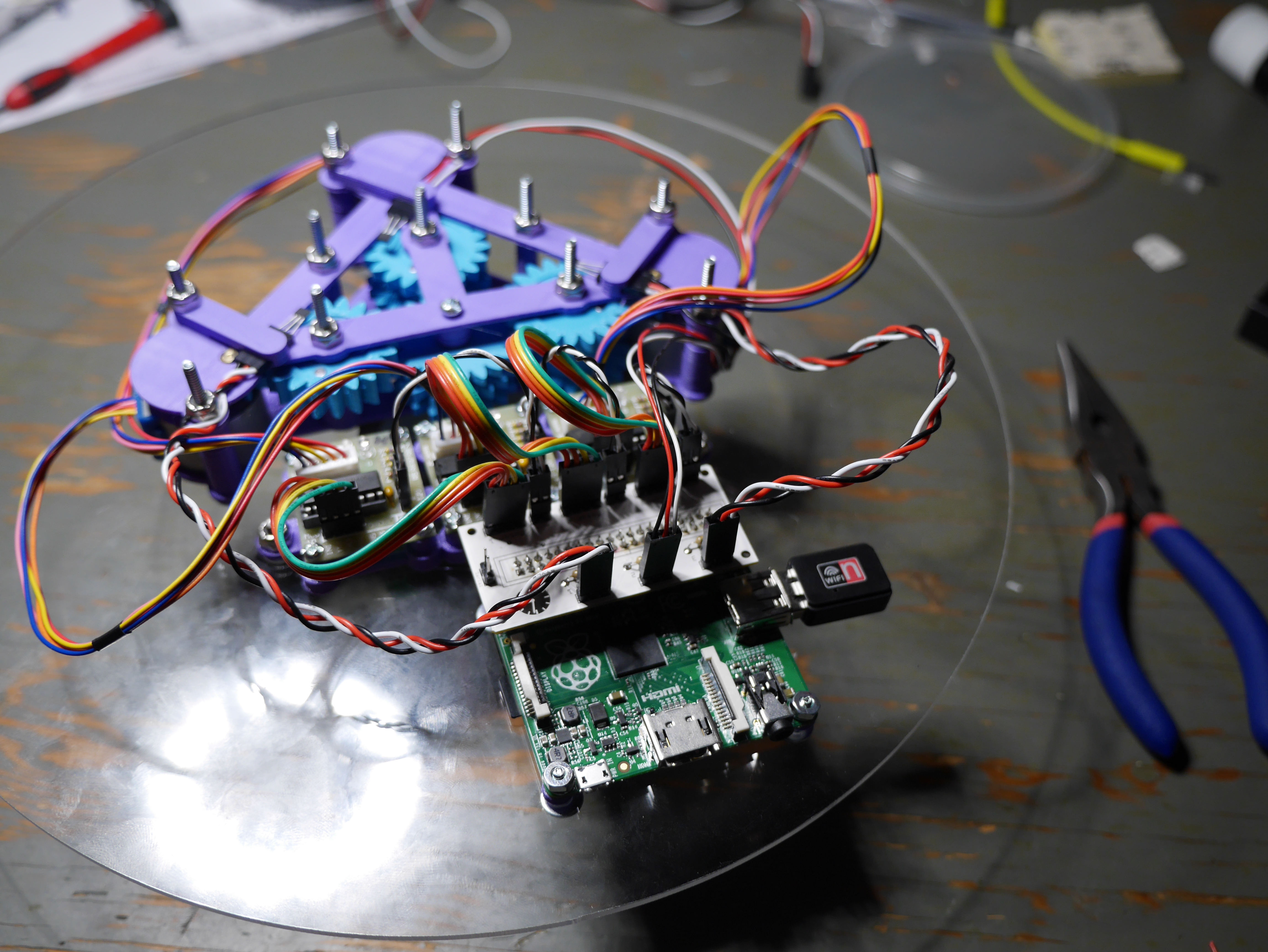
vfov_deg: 41.8
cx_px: 634
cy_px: 476
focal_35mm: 34
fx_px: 1246
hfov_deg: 53.9
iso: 320
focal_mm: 17
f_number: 2.8
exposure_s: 1/60
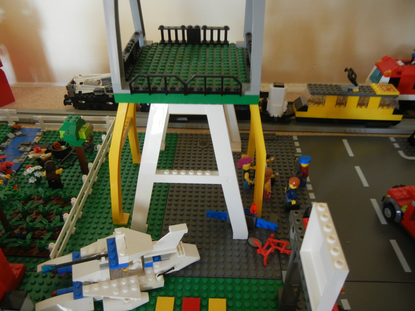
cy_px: 156
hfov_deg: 60.0
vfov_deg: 46.8
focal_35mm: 30
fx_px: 360
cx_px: 208
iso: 400
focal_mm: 5.4
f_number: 3.5
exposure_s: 1/8.7
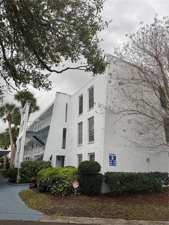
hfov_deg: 56.8
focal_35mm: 24
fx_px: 156
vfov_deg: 71.6
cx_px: 84
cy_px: 112
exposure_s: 1/267
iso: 64
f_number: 1.78
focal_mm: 6.76
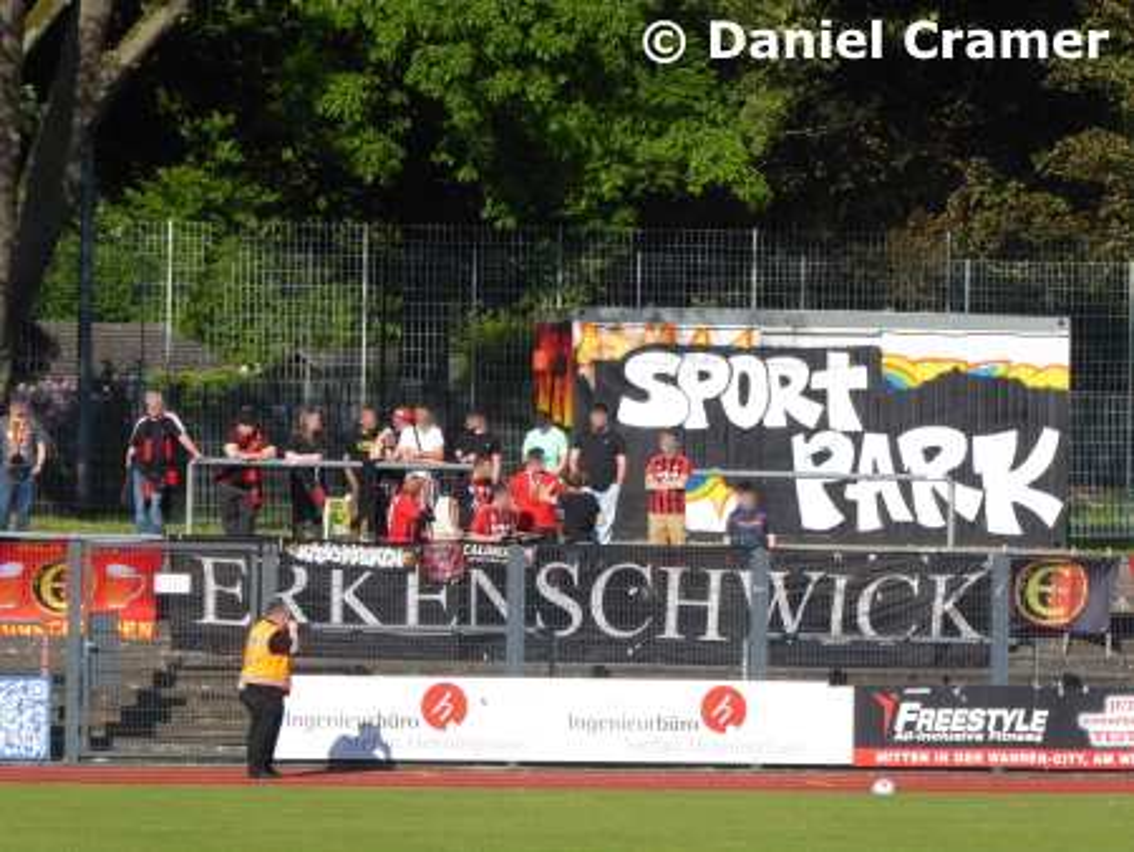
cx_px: 567
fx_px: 9833
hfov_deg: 6.6
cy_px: 426
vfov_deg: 5.0
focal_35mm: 300
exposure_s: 1/250
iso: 80
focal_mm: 53.8
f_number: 5.8
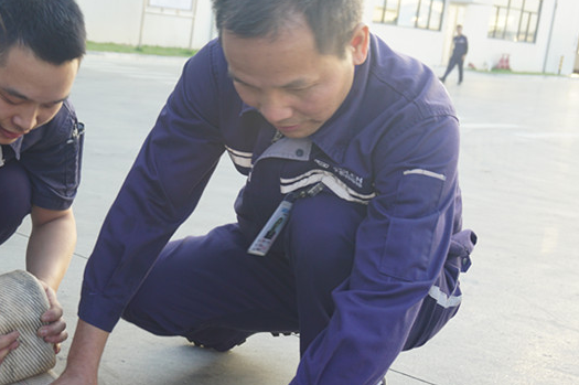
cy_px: 210
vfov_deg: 24.2
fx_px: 896
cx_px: 154
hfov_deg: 35.1
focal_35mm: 56
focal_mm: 25
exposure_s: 1/60
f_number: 4.5
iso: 100
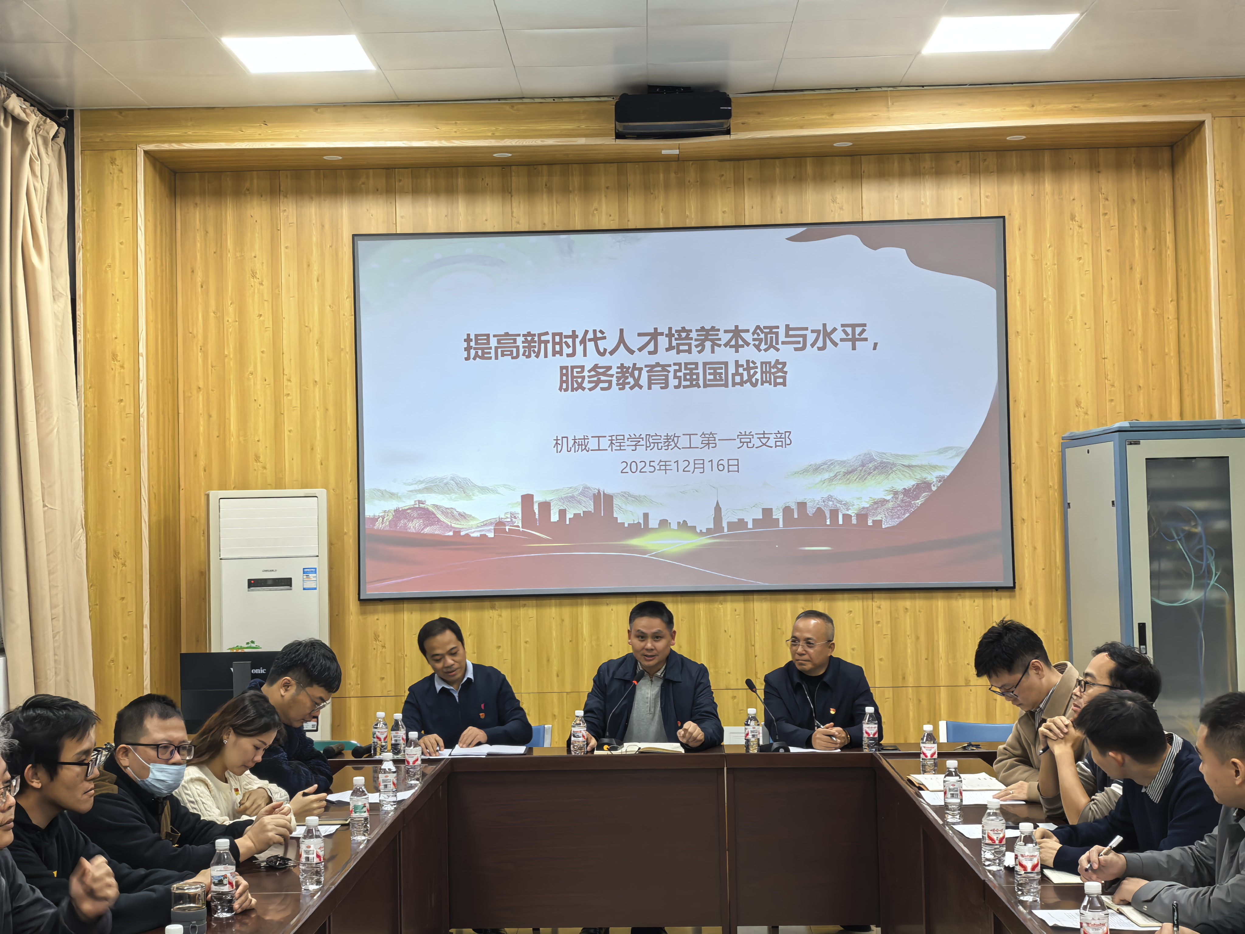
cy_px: 467
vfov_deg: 30.3
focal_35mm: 48
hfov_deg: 39.7
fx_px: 1726
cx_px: 622
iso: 200
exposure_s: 1/60
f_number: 4
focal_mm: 8.5
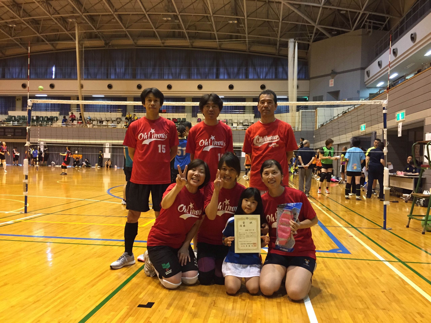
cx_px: 216
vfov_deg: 48.2
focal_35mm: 29
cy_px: 162
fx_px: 361
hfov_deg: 61.7
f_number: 2.2
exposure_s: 1/30
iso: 160
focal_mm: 4.15
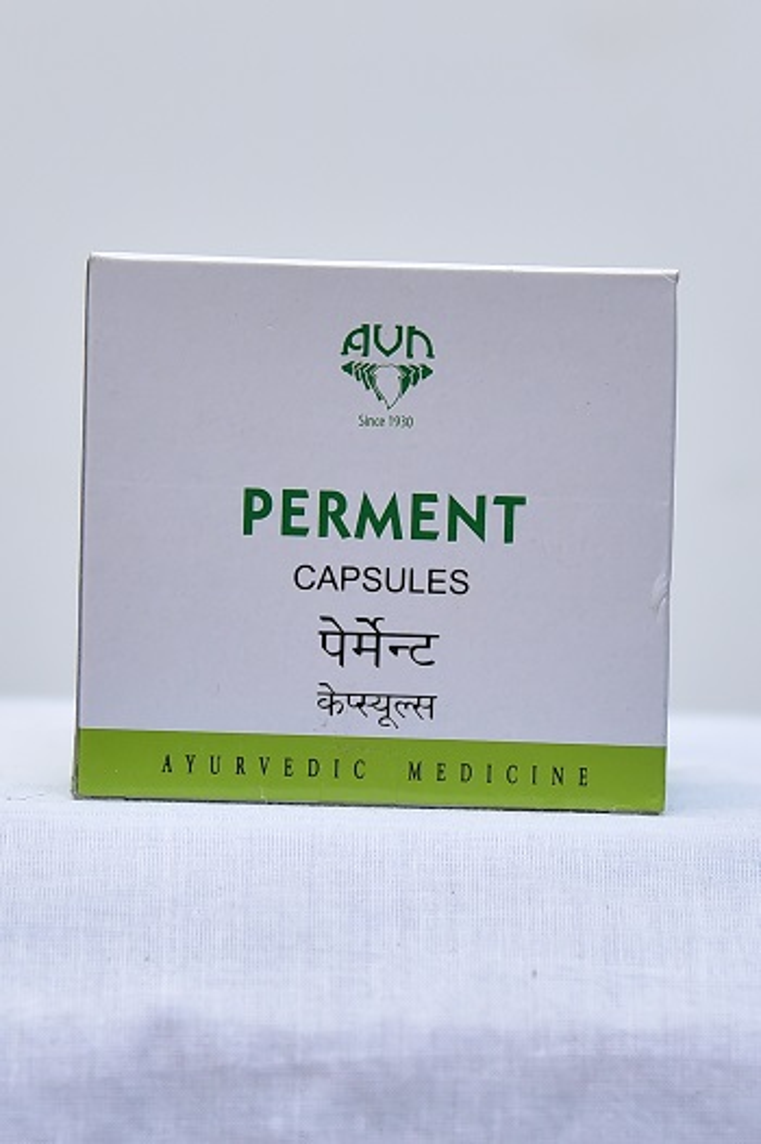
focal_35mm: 65
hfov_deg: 20.9
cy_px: 572
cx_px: 380
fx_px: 2064
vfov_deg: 31.0
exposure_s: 1/125
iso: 1250
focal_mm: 65
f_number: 4
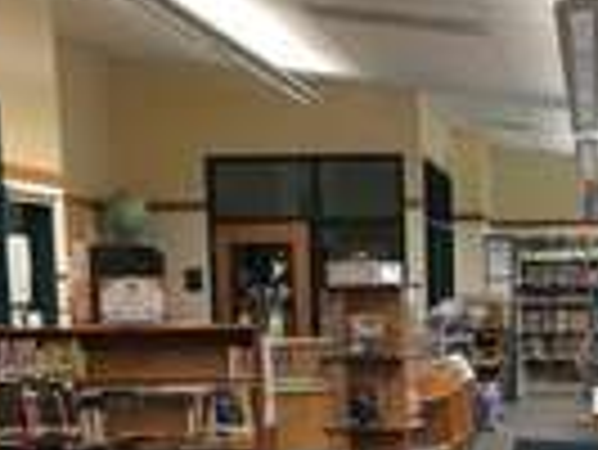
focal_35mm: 87
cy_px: 423
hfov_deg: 21.6
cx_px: 611
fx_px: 1504
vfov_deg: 16.7
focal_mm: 4.15
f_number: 2.2
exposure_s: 1/15
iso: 32
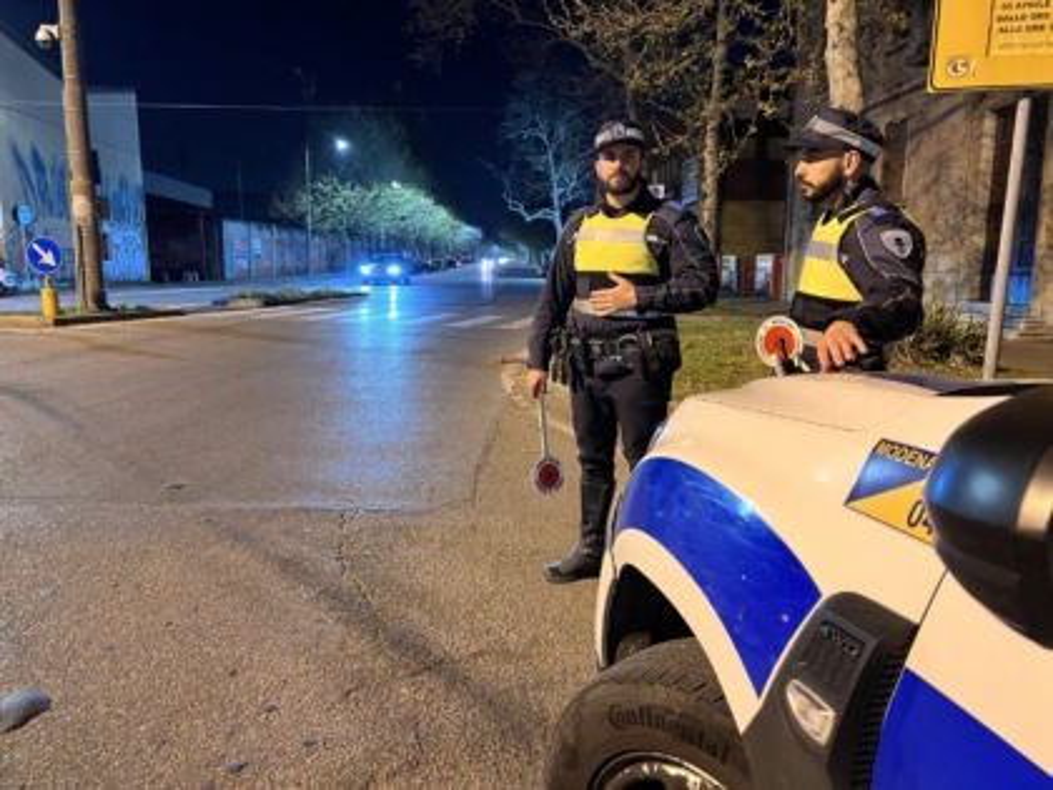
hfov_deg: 67.3
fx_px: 791
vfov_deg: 53.1
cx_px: 526
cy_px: 395
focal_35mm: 26
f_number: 1.5
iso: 500
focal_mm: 5.7
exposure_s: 1/25
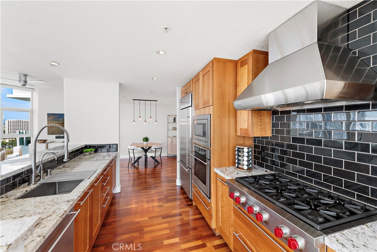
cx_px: 188
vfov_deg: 77.3
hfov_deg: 100.4
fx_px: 157
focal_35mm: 15
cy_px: 126
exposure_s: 1/80
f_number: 7.1
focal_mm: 15
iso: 125
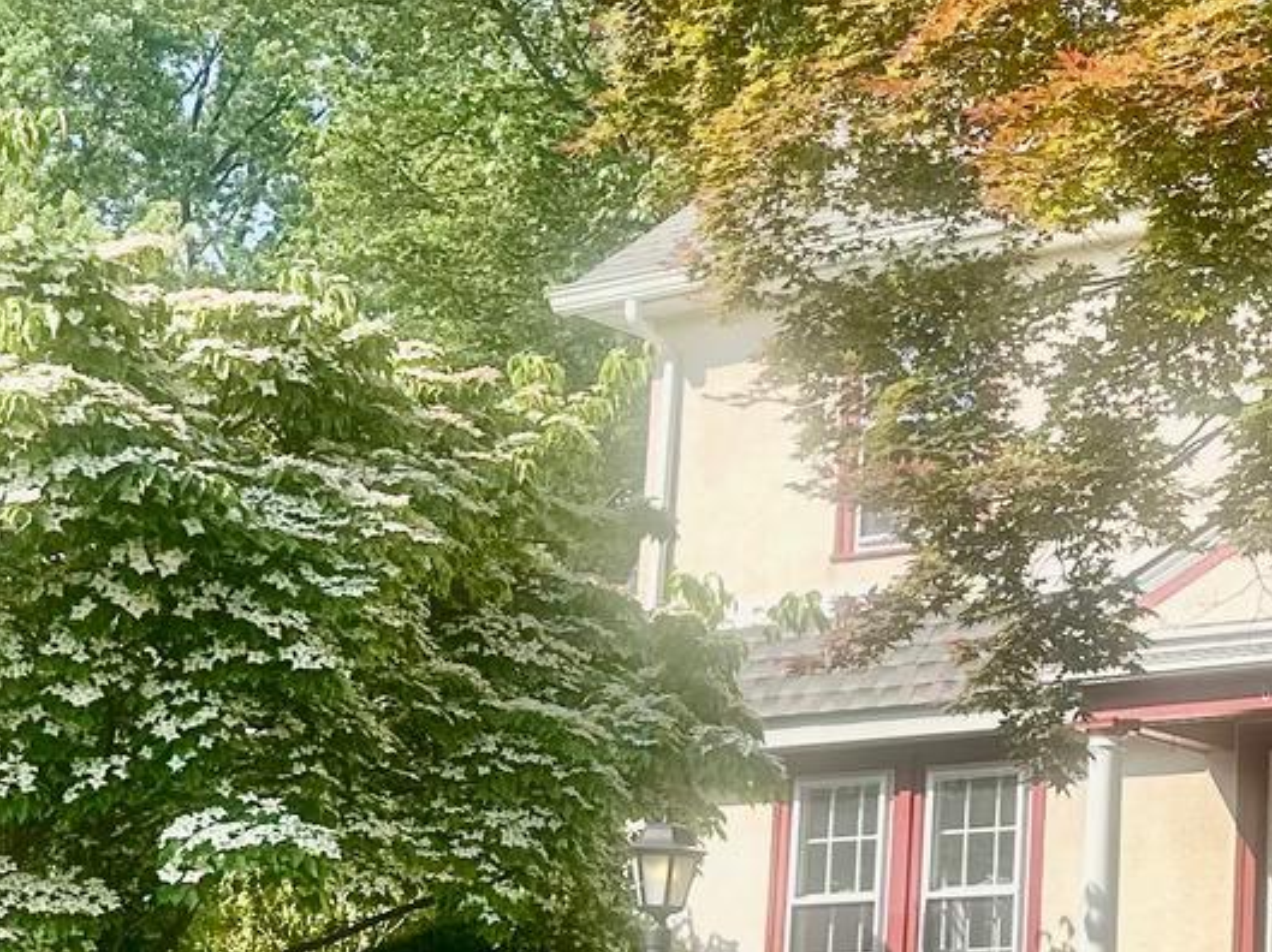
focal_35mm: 93
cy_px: 685
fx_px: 3415
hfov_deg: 20.5
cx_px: 1243
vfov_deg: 15.8
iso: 80
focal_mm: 6.86
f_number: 1.78
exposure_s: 1/2070
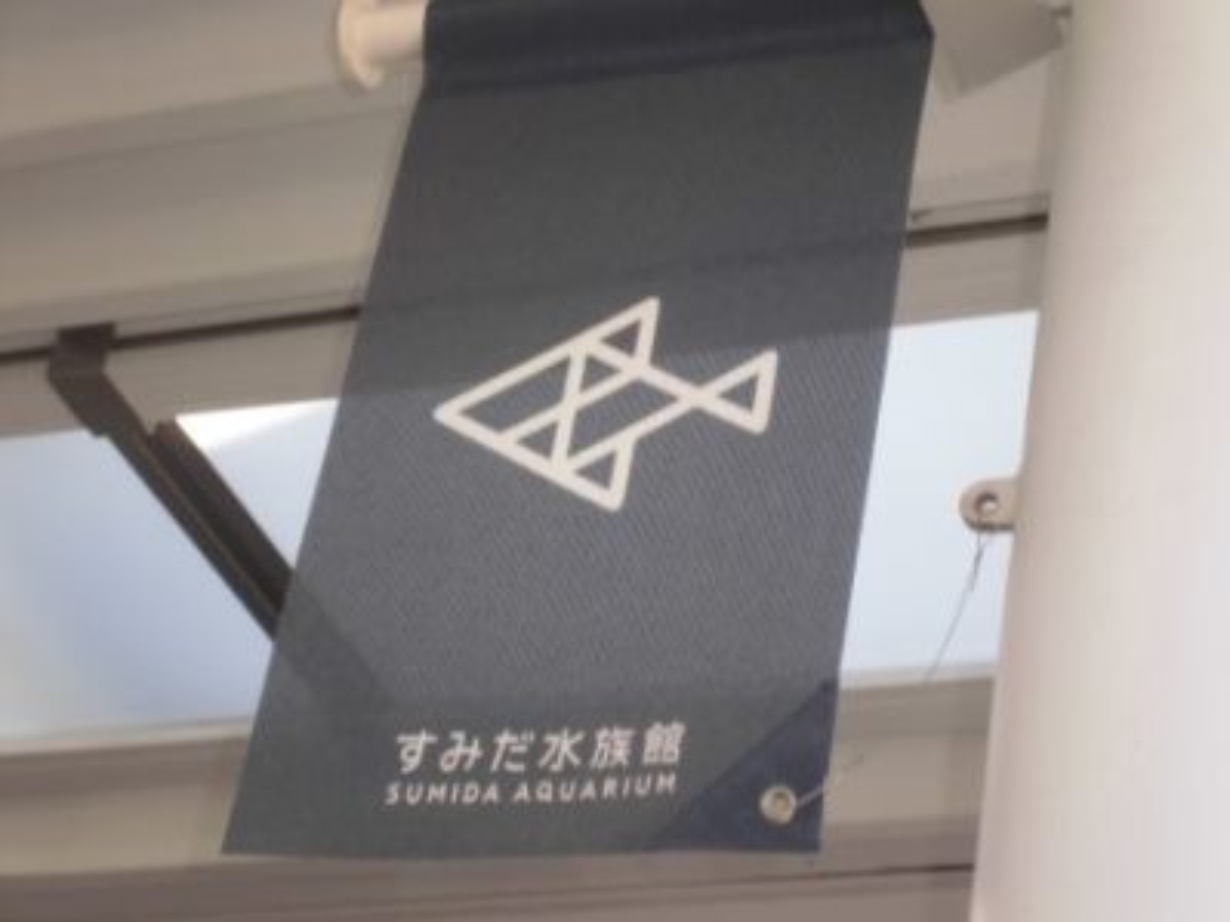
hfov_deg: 19.5
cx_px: 615
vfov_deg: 14.6
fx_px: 3588
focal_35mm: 101
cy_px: 461
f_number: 5.4
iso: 100
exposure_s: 1/80
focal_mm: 17.8
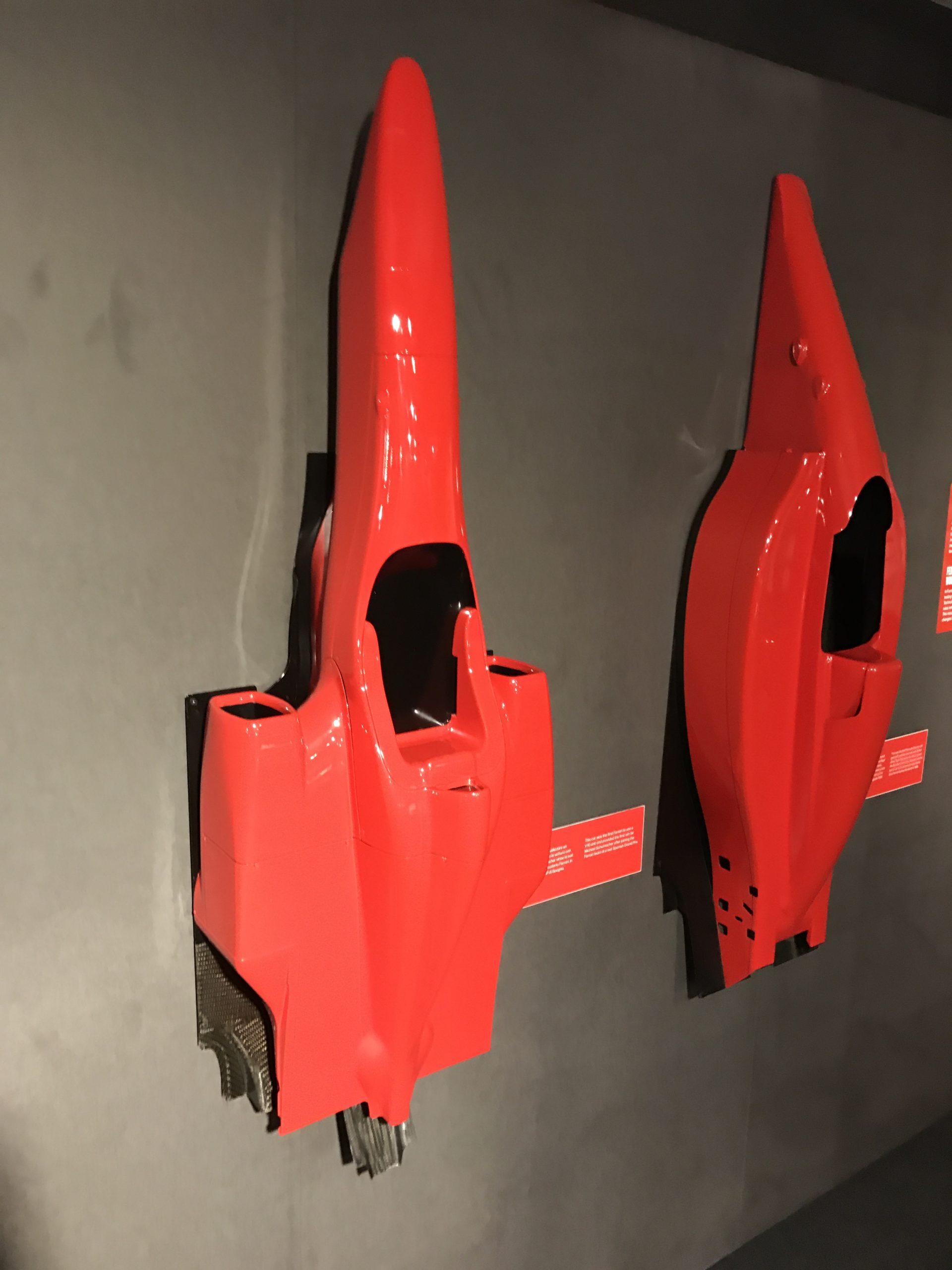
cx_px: 476
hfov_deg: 49.7
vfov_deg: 63.4
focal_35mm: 28
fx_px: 1027
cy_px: 635
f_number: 1.8
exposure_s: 1/17
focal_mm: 3.99
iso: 80
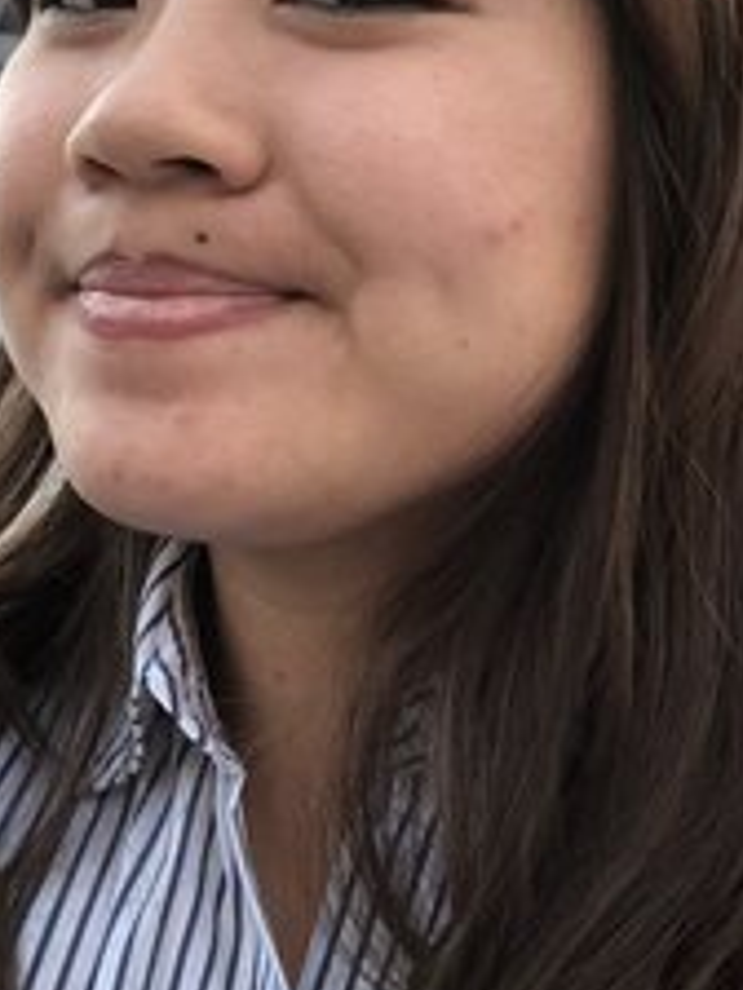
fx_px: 2175
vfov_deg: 25.4
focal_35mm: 76
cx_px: 363
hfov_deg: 19.4
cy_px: 256
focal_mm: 2.87
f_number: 2.2
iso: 100
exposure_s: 1/60
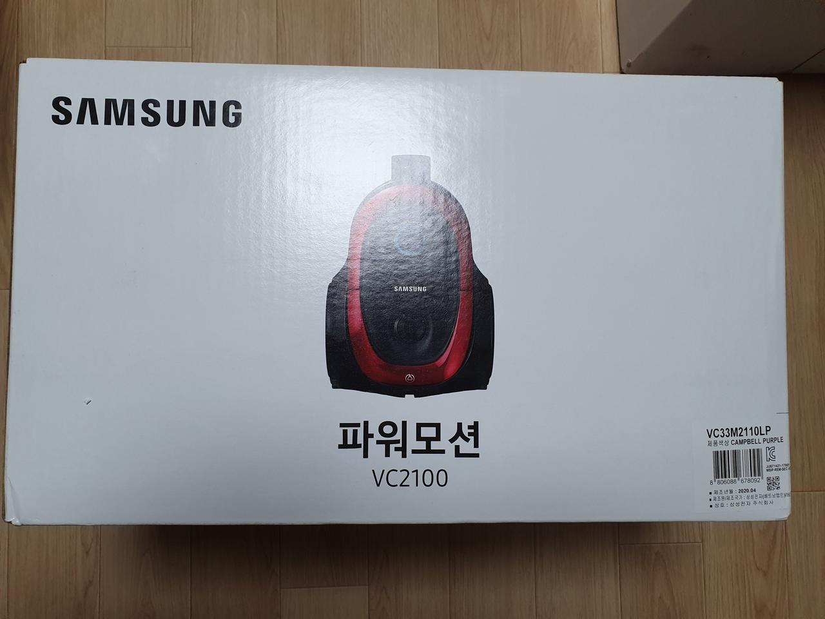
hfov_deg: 67.3
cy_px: 310
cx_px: 412
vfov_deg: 53.1
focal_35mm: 26
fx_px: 620
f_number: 2.4
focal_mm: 4.32
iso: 160
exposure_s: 1/120
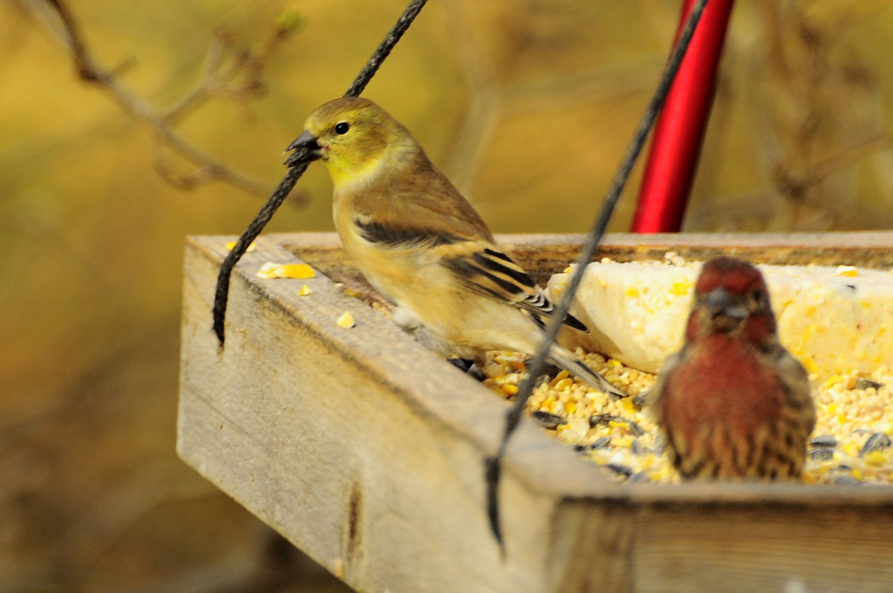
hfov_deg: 4.6
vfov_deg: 3.0
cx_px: 446
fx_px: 11148
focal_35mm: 450
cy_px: 296
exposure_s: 1/180
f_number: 5.6
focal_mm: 300
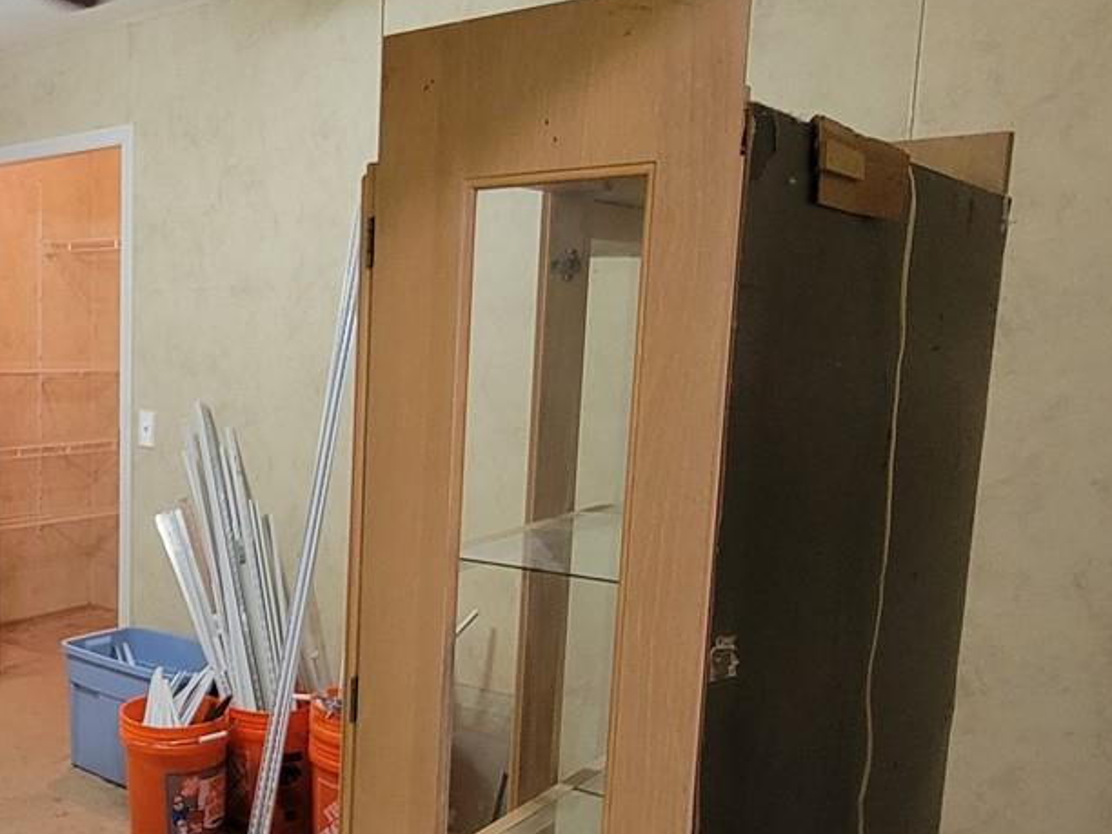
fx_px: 1092
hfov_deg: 46.2
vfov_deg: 41.7
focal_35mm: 34
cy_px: 485
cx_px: 27
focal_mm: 2.2
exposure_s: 1/40
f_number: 2.2
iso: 320
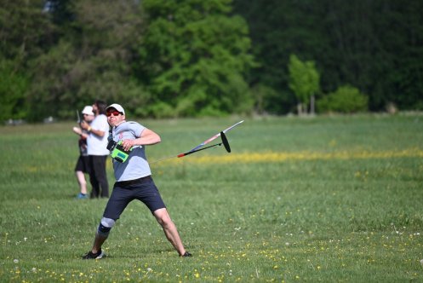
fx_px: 4703
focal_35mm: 400
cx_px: 212
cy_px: 142
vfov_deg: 3.4
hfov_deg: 5.2
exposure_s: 1/1600
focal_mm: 400
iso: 320
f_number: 6.3
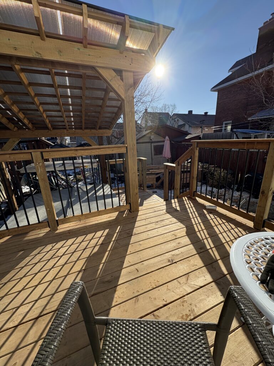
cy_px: 183
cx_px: 137
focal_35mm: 14
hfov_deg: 85.7
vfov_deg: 102.1
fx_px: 148
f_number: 2.2
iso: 50
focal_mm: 2.22
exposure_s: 1/1567
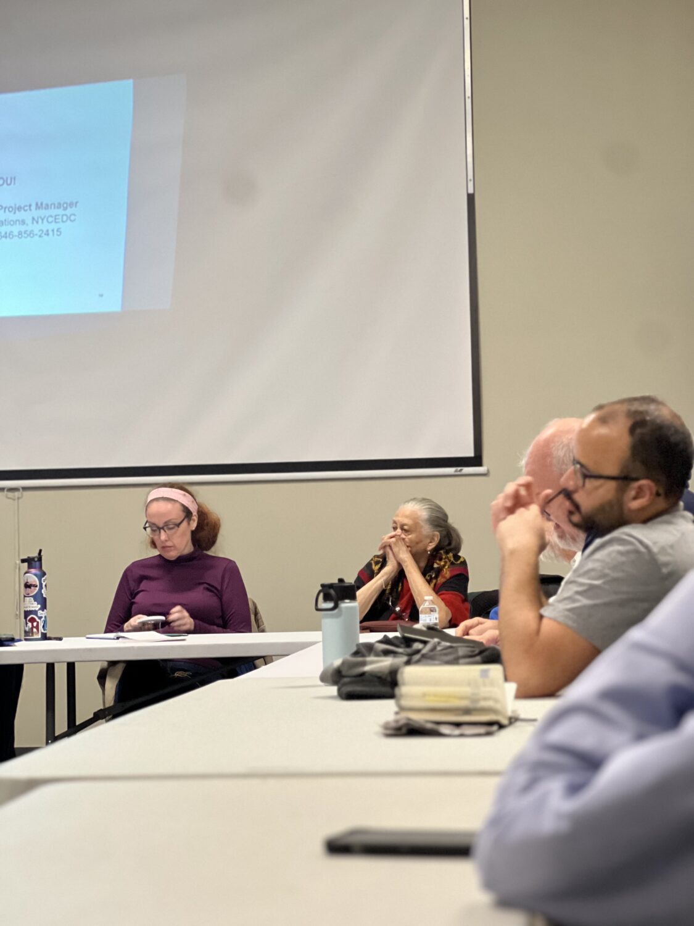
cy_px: 463
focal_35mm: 77
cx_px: 347
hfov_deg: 19.1
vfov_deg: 25.3
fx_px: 2058
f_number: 2.8
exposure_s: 1/30
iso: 400
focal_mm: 9
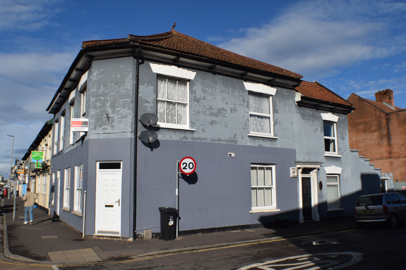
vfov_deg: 34.2
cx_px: 203
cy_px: 135
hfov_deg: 49.6
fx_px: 440
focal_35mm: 39
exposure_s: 1/500
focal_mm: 26
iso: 200
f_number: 11
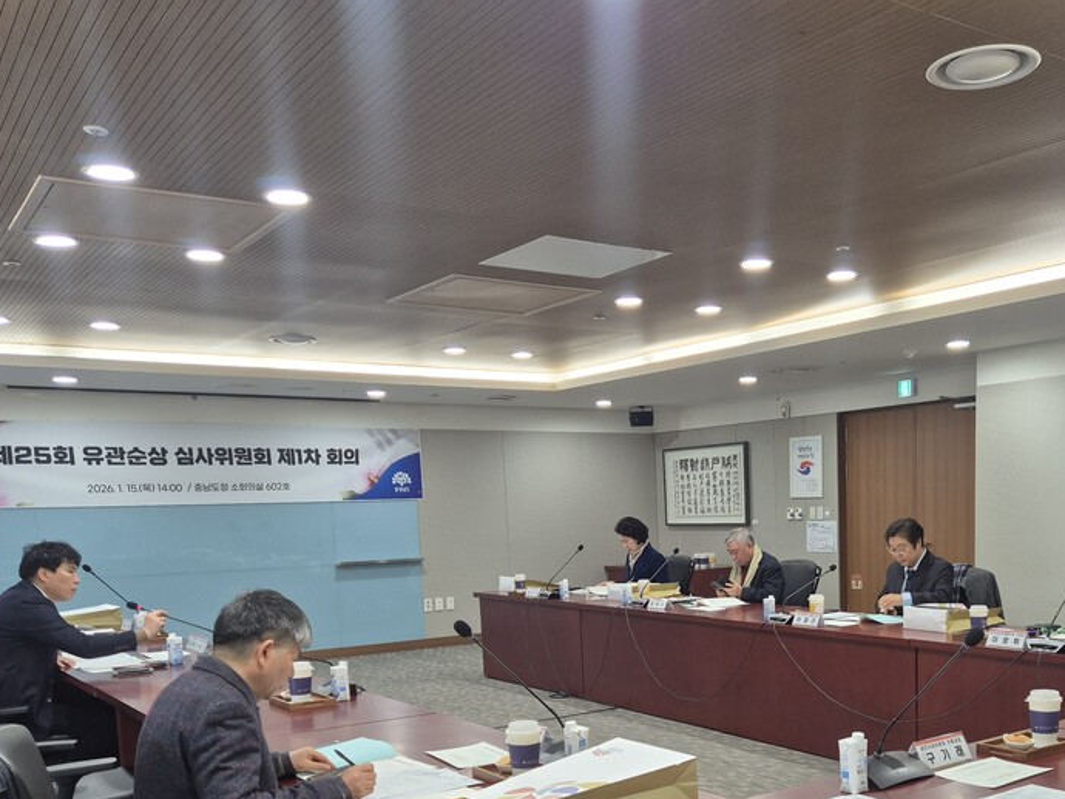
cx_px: 719
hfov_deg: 50.3
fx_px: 1108
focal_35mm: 36
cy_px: 611
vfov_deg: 38.5
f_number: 1.8
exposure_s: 1/120
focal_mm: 5.4
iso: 125
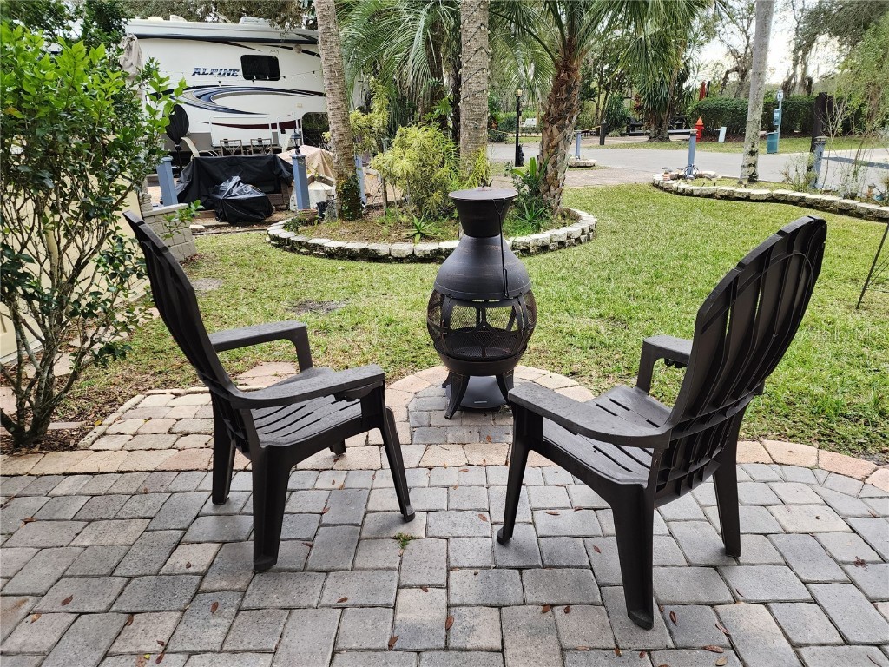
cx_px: 444
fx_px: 591
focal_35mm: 23
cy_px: 334
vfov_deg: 58.9
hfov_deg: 73.9
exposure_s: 1/180
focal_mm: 6.4
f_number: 1.8
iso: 100
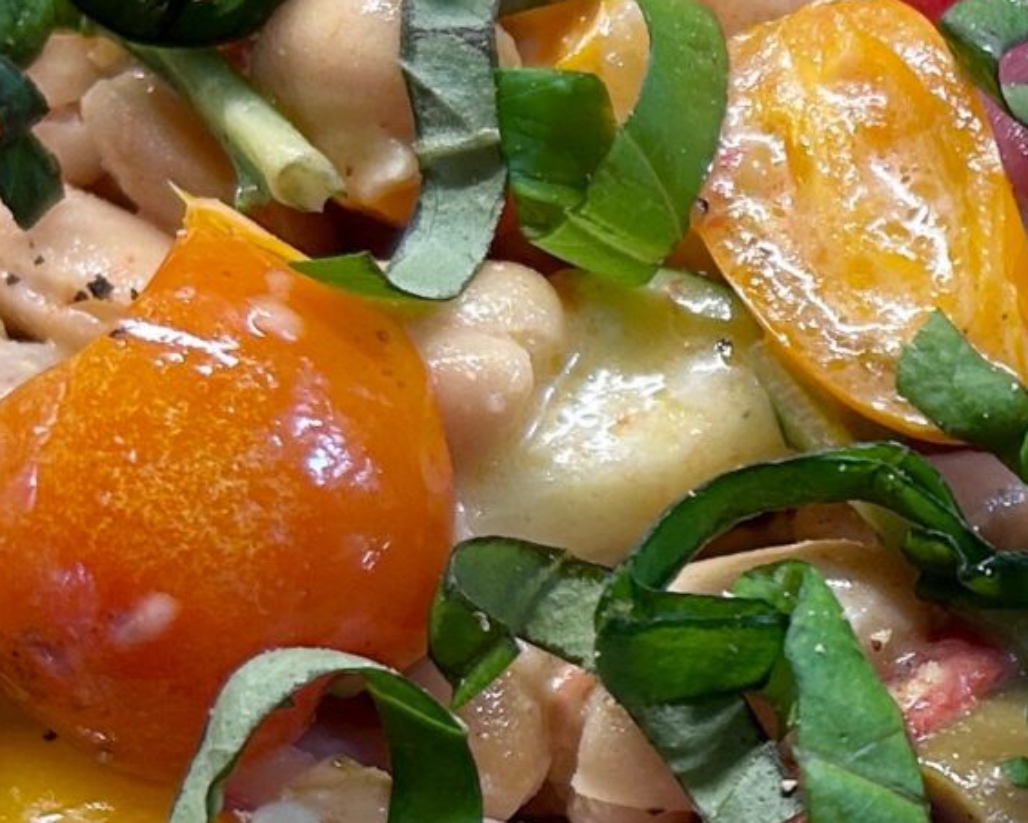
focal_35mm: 115
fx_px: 3499
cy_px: 650
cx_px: 1294
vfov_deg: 13.3
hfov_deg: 15.9
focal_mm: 5.7
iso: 100
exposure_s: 1/60
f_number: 1.5
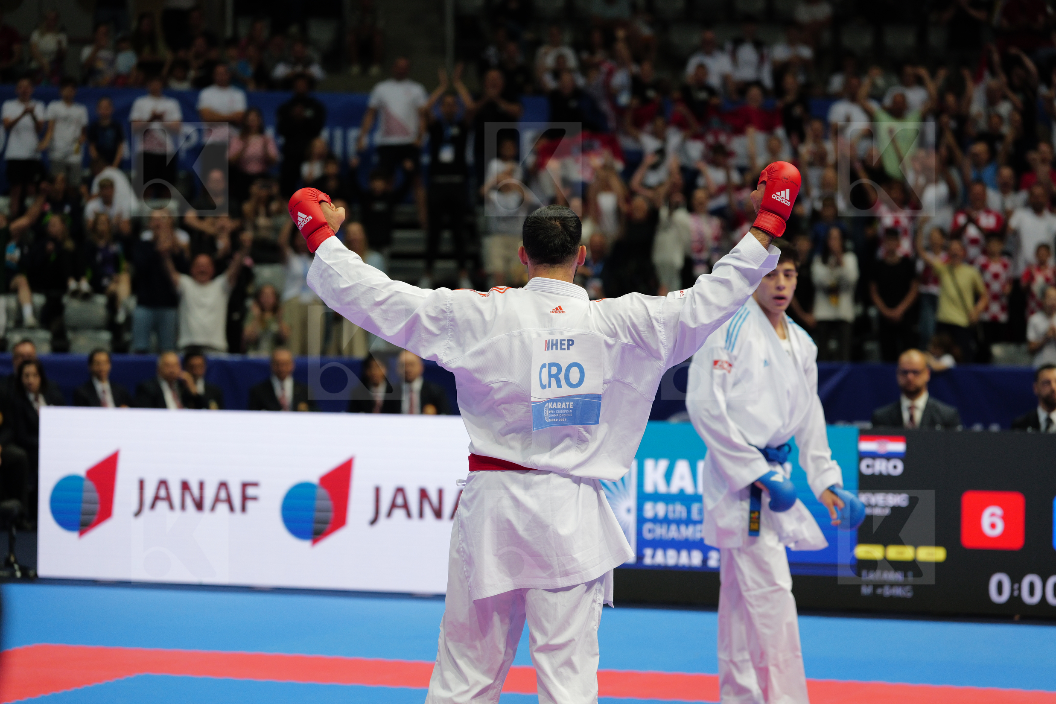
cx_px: 533
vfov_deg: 12.3
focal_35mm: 111
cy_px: 353
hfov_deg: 18.4
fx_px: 3256
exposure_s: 1/1000
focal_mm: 110
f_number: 2.8
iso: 2000
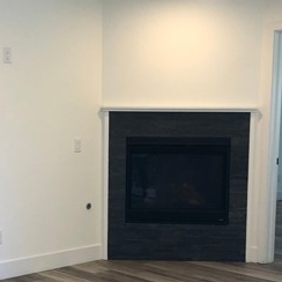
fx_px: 599
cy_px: 191
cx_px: 114
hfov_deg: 26.4
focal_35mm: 65
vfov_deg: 26.3
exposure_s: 1/40
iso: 25
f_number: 1.8
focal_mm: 4
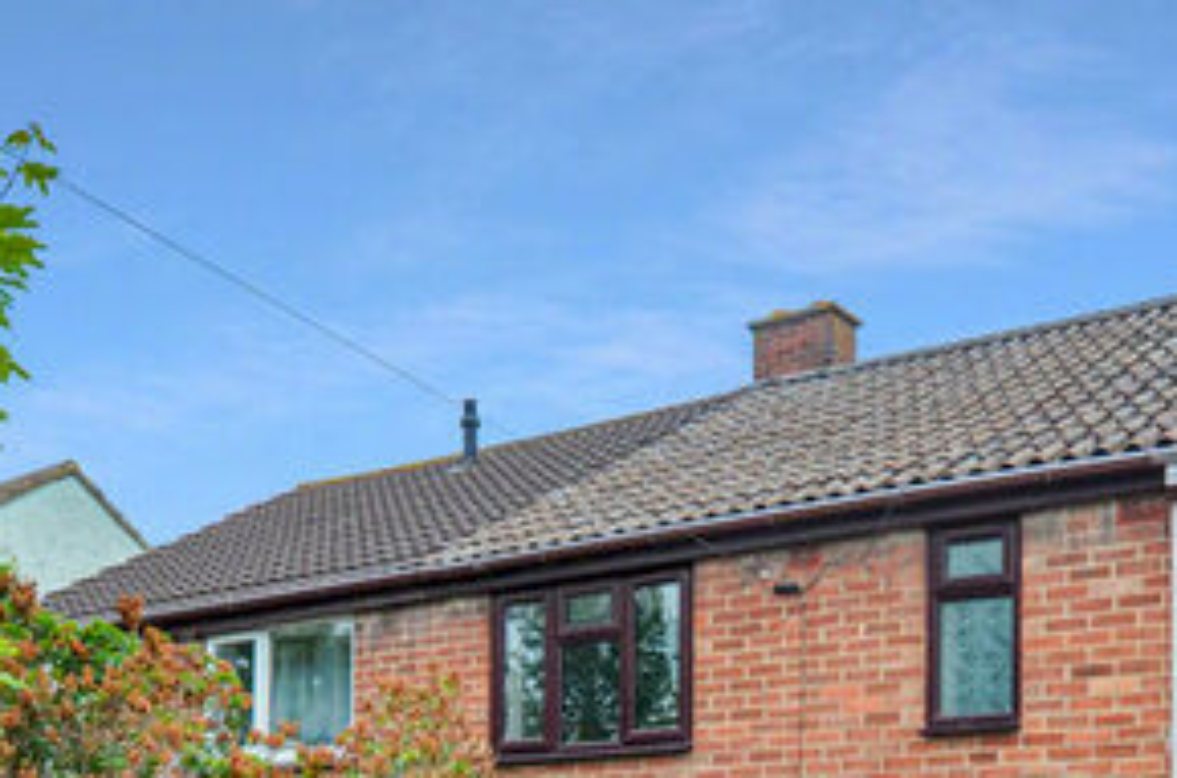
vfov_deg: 25.7
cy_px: 910
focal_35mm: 47
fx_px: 1539
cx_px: 668
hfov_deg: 41.8
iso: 800
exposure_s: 1/320
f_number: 9
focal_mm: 13
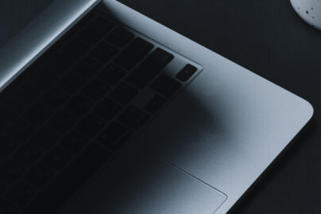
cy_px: 165
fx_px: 1364
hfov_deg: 13.4
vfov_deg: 9.0
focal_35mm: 153
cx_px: 242
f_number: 13
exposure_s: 1/200
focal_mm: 60
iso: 160
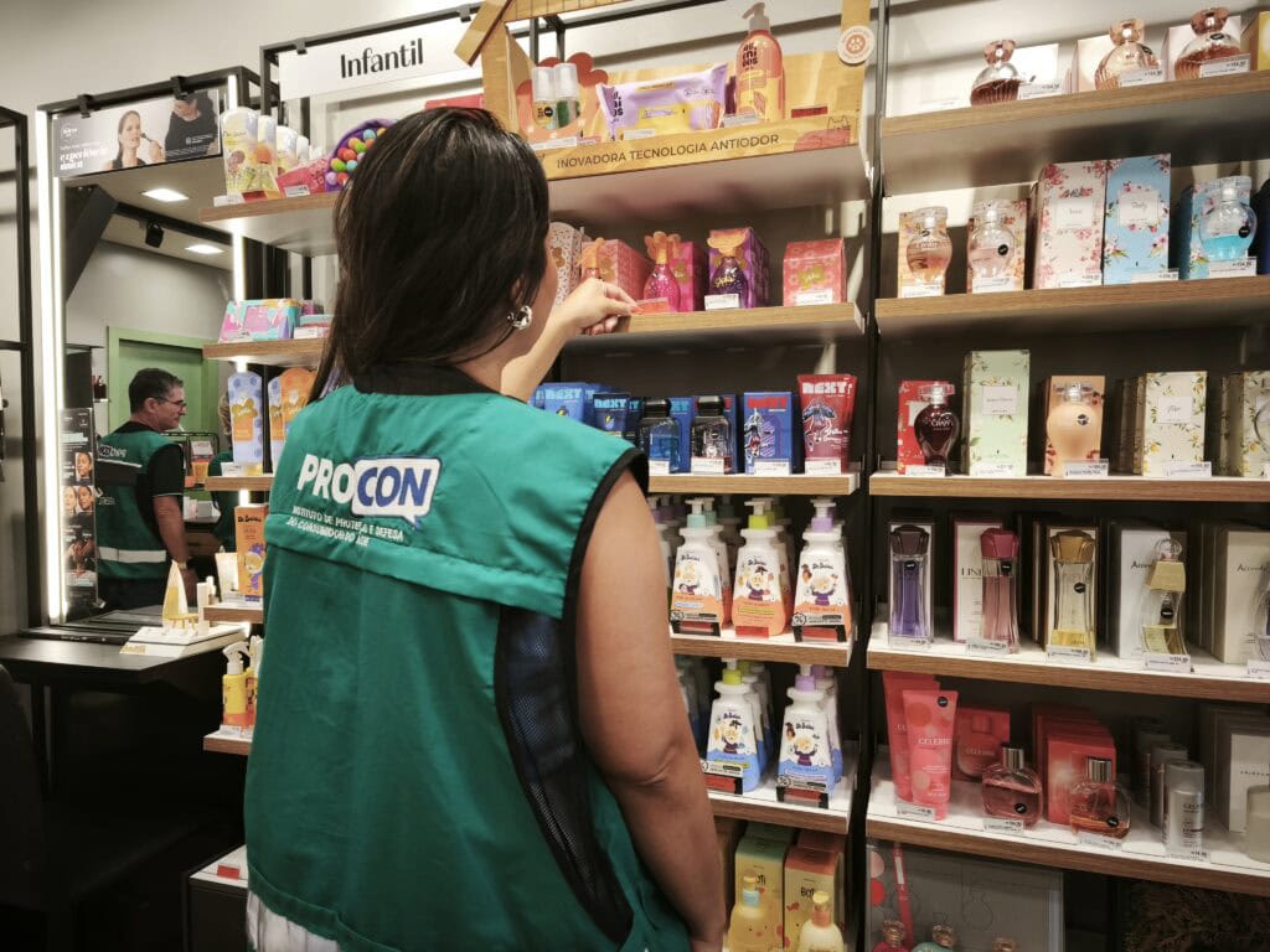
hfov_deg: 73.9
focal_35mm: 23
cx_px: 635
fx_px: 844
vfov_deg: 58.9
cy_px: 476
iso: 100
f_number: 1.7
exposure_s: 1/60
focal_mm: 5.3
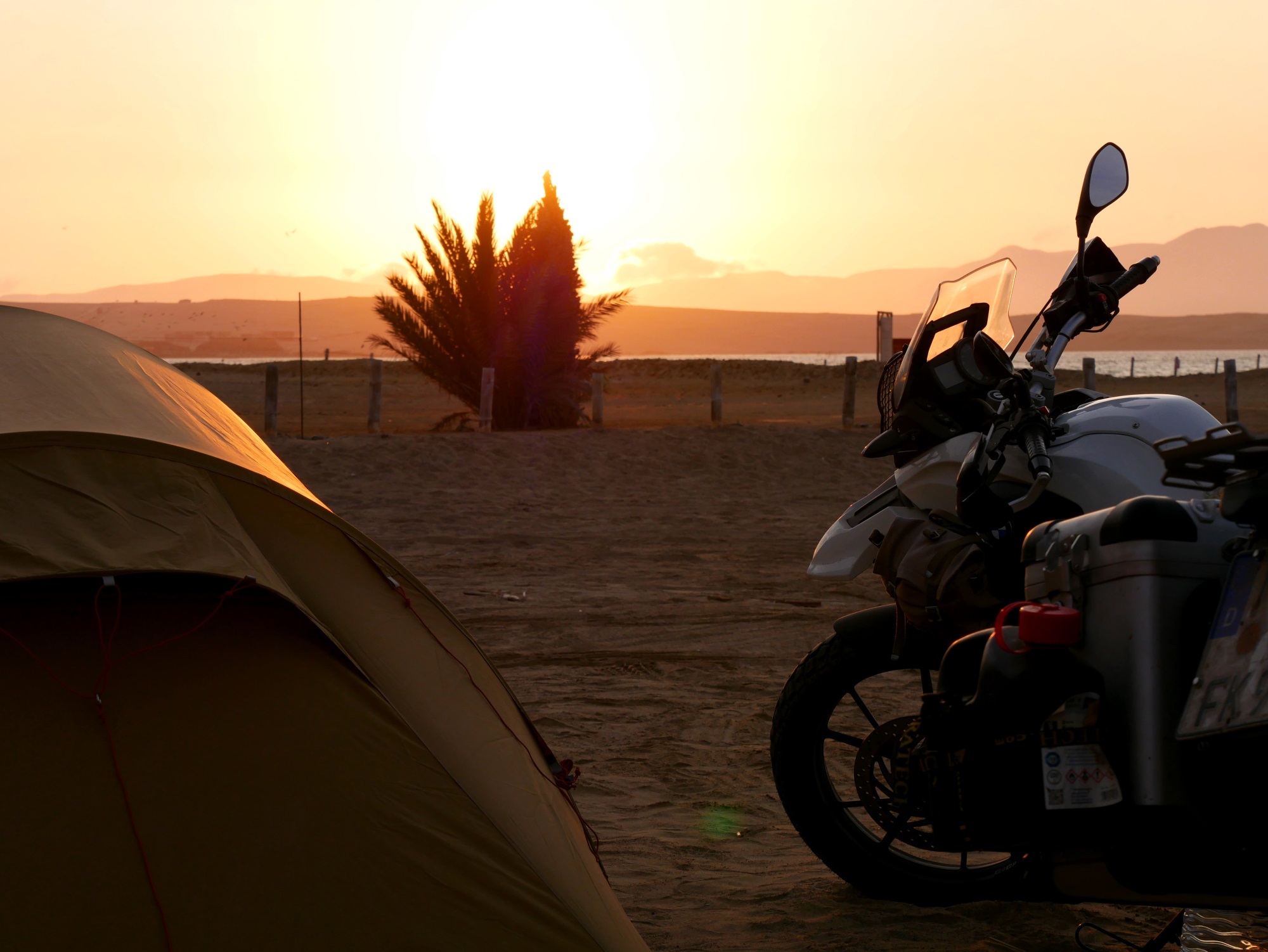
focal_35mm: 92
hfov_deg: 21.3
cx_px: 634
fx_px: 3372
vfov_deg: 16.1
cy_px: 476
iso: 200
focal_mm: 46
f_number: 8
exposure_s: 1/250
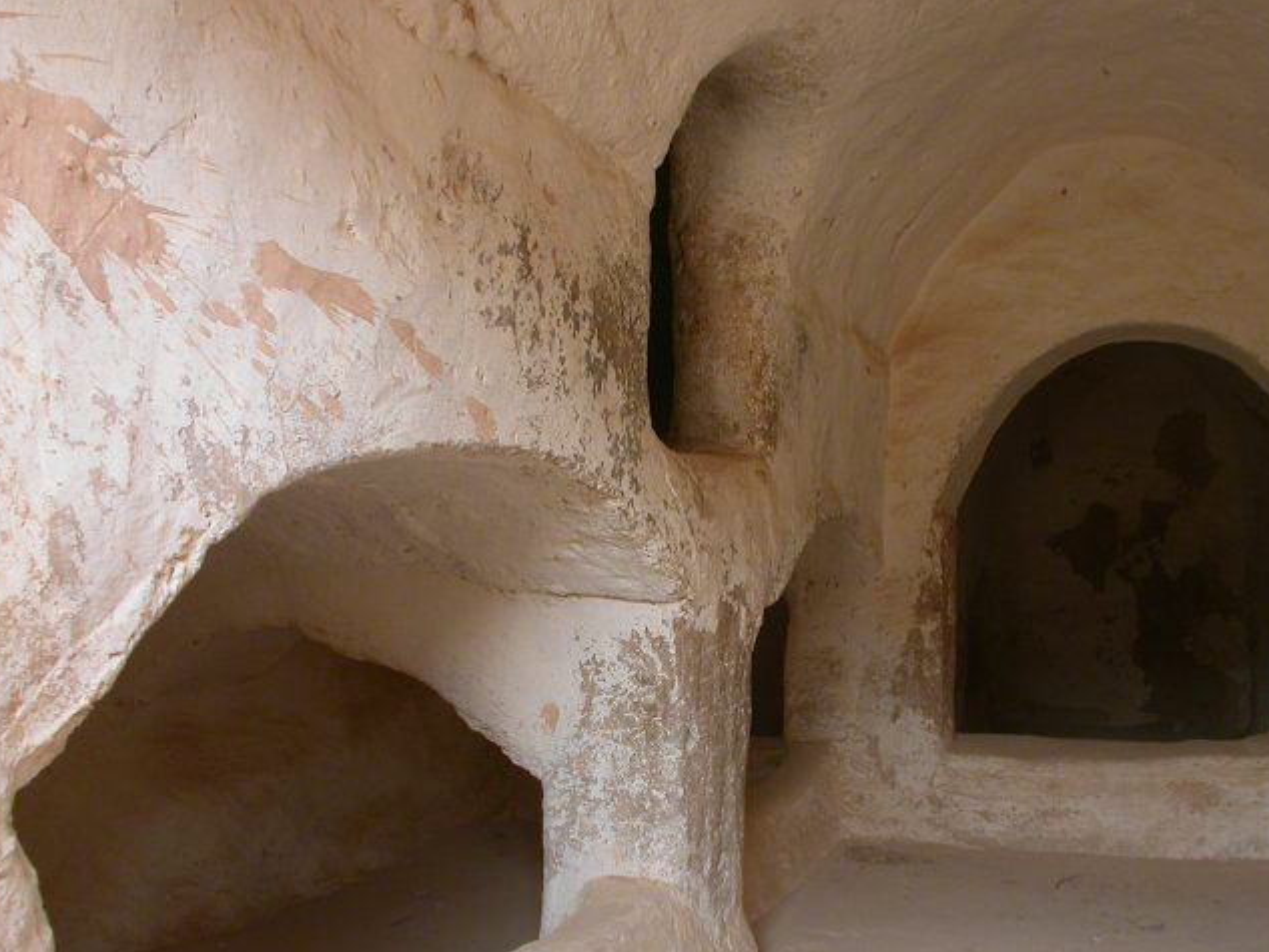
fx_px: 1760
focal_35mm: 48
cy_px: 579
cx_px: 680
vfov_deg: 30.2
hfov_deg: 39.6
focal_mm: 7.85
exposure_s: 1/21.2
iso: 100
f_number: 2.6
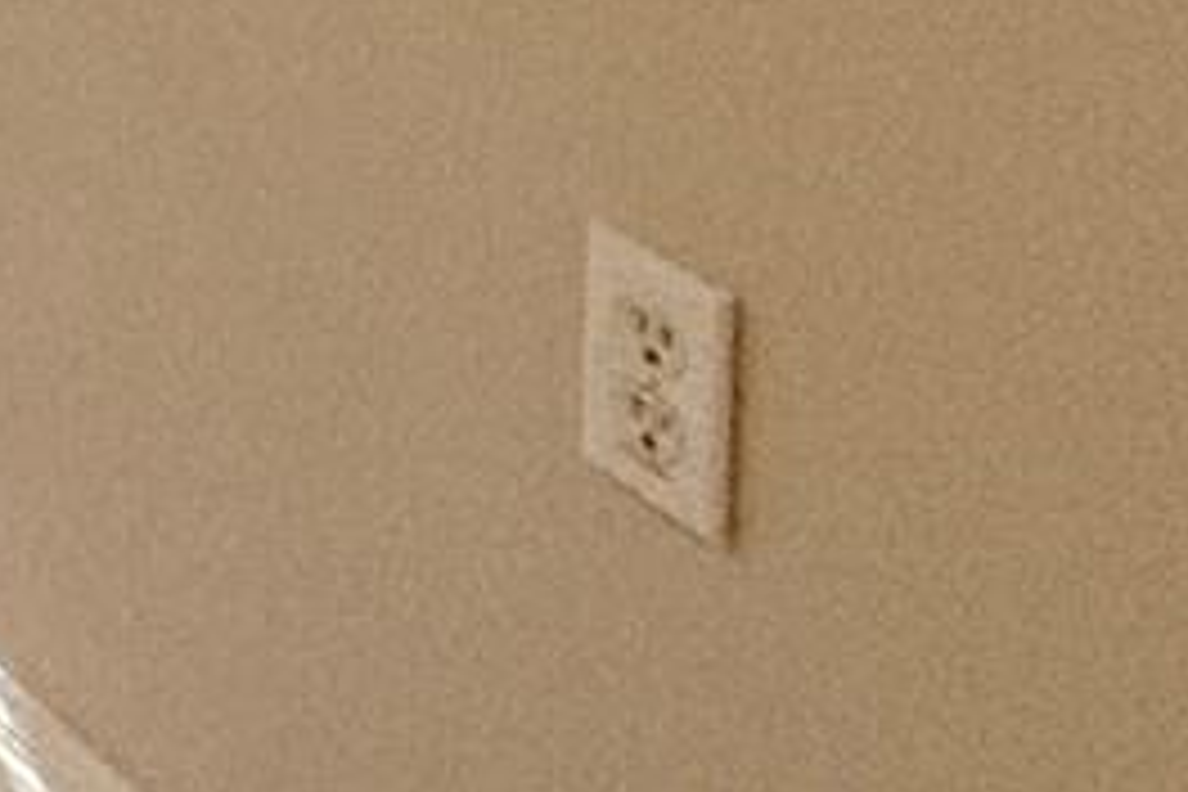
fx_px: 3729
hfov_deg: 10.6
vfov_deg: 9.7
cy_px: -1467
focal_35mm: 113
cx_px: -2578
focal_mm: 2.22
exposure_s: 1/120
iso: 320
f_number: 2.2
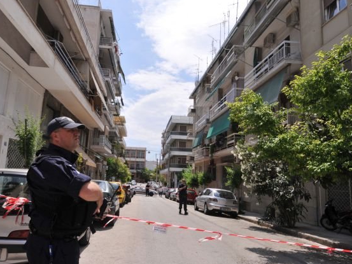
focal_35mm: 27
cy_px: 129
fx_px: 275
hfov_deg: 65.2
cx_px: 158
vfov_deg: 51.4
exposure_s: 1/160
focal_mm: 24
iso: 400
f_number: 22
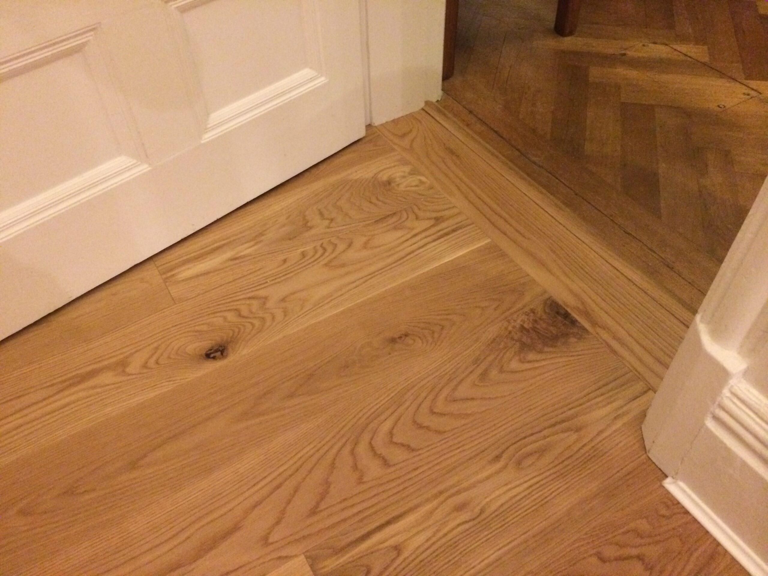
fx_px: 666
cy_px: 288
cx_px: 384
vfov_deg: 46.8
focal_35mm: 30
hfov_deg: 60.0
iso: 400
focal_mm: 4.12
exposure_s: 1/15
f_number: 2.2
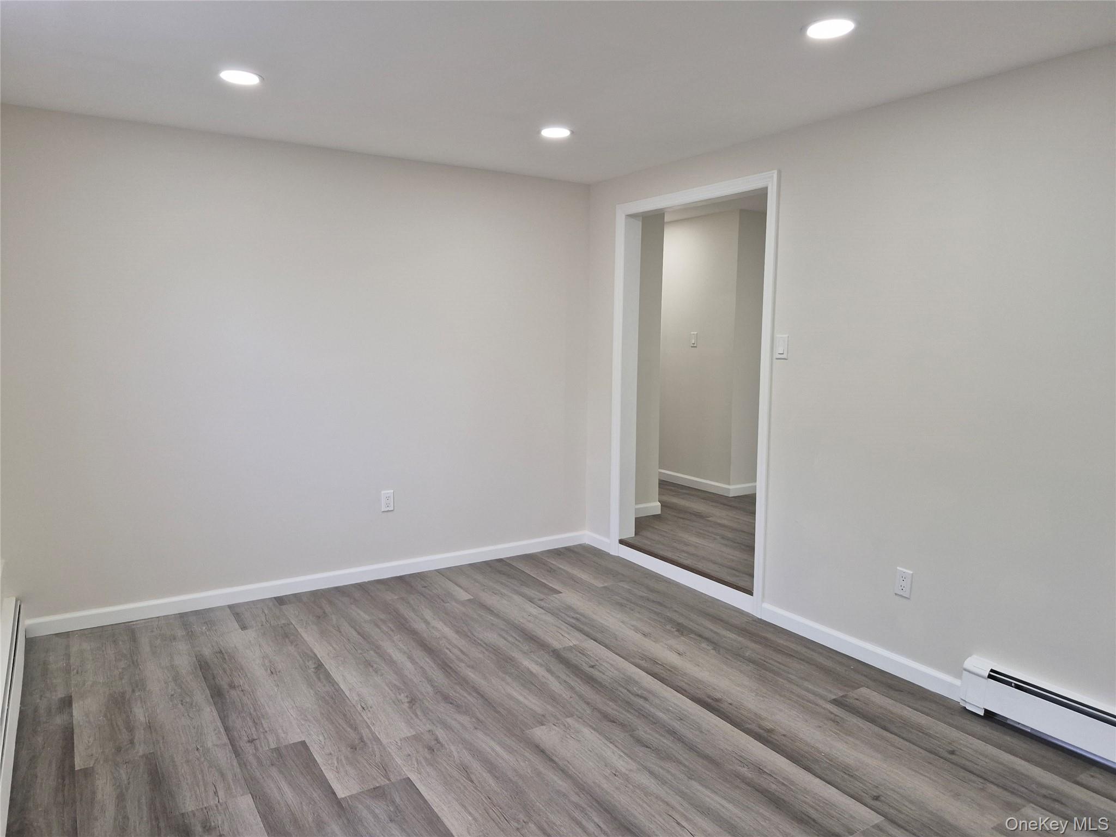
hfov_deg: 73.9
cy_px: 418
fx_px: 742
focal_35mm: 23
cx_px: 558
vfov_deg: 58.9
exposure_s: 1/180
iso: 200
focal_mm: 5.4
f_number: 1.8
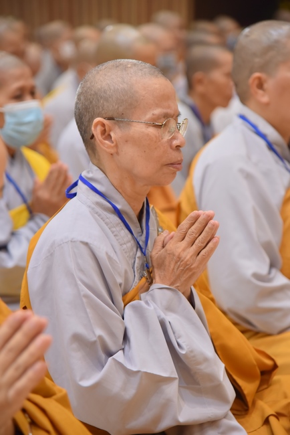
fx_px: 1448
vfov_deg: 17.1
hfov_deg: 11.4
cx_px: 145
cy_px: 218
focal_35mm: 120
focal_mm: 120
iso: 1250
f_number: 4
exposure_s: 1/125
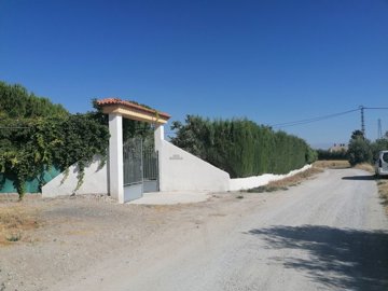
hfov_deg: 65.3
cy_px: 146
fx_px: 303
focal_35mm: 27
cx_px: 194
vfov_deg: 51.4
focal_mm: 4.75
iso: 50
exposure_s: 1/2381
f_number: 1.8
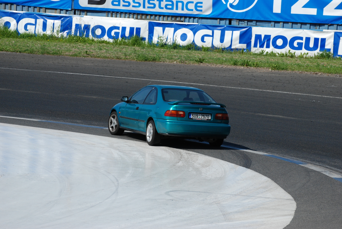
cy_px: 114
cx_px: 171
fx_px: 1997
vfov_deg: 6.6
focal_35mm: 210
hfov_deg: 9.8
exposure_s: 1/4000
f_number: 5
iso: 400
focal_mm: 140
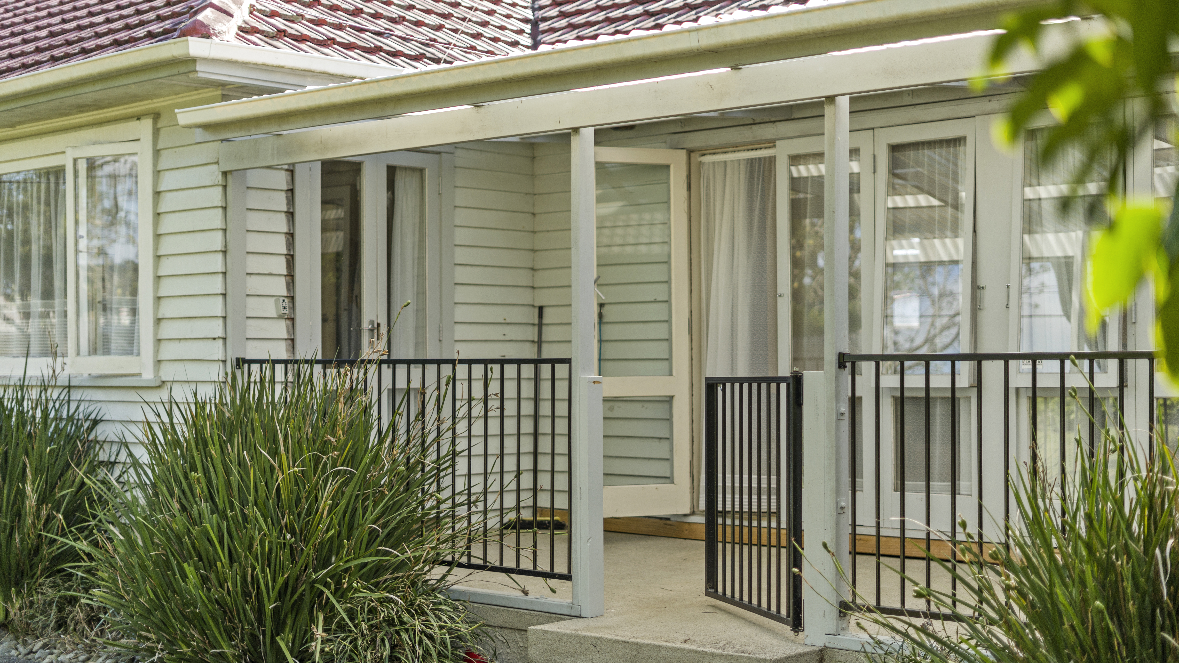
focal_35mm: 53
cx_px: 589
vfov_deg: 22.6
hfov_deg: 39.2
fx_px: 1657
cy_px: 335
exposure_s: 1/2500
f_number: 1.8
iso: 400
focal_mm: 50
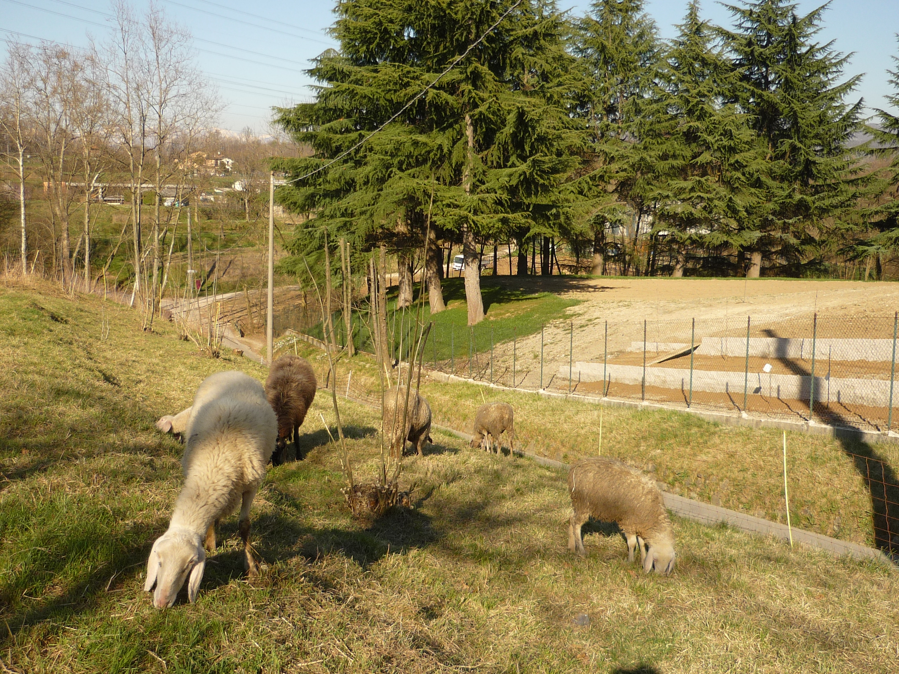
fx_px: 987
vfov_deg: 37.7
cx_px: 450
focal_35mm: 38
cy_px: 337
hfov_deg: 49.0
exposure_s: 1/1000
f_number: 2.8
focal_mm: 5.5
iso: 100
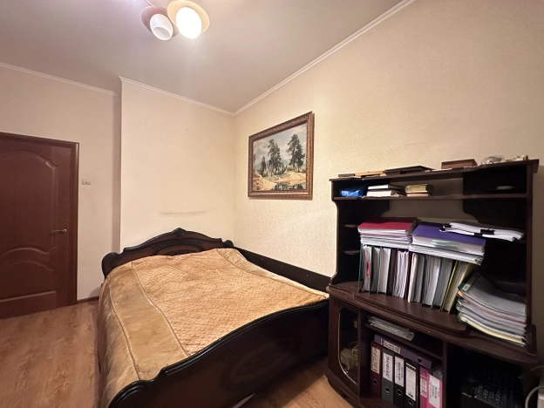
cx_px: 272
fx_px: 220
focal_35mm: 14
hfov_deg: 102.1
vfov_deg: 85.7
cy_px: 204
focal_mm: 2.22
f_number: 2.2
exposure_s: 1/34
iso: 1250
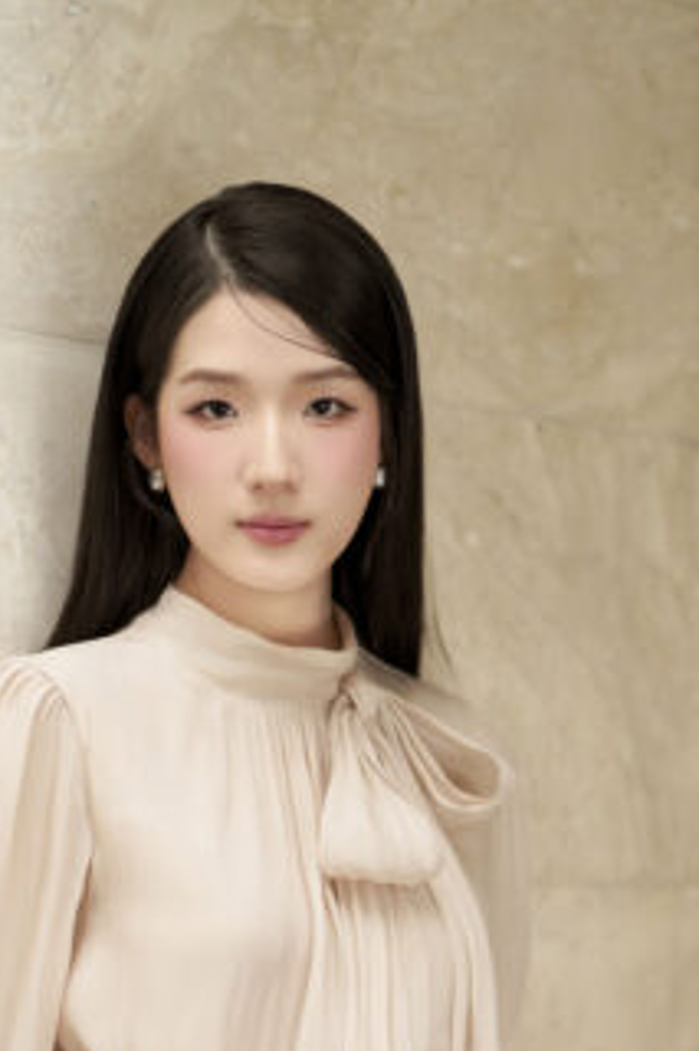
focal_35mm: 109
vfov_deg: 18.4
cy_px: 1005
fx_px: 3178
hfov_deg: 12.5
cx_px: 228
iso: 800
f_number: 1.6
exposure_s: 1/250
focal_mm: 50
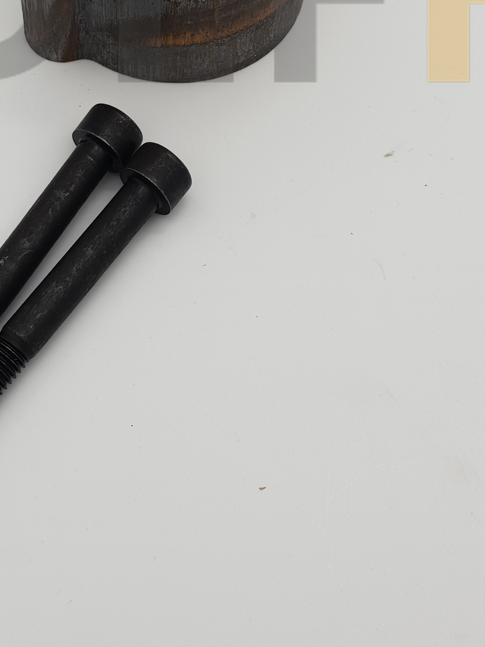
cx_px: 106
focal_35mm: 61
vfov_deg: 29.3
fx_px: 1140
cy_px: -24
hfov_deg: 23.7
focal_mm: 4.3
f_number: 2.4
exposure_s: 1/511
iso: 50
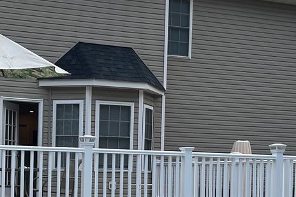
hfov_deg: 24.0
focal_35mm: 84
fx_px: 690
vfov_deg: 16.0
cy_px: 180
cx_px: 91
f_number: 1.5
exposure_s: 1/887
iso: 50
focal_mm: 5.7
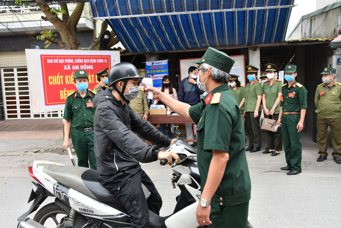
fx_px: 341
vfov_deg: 36.9
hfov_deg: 53.1
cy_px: 114
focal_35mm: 36
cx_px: 170
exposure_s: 1/200
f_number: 7.1
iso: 400
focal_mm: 24
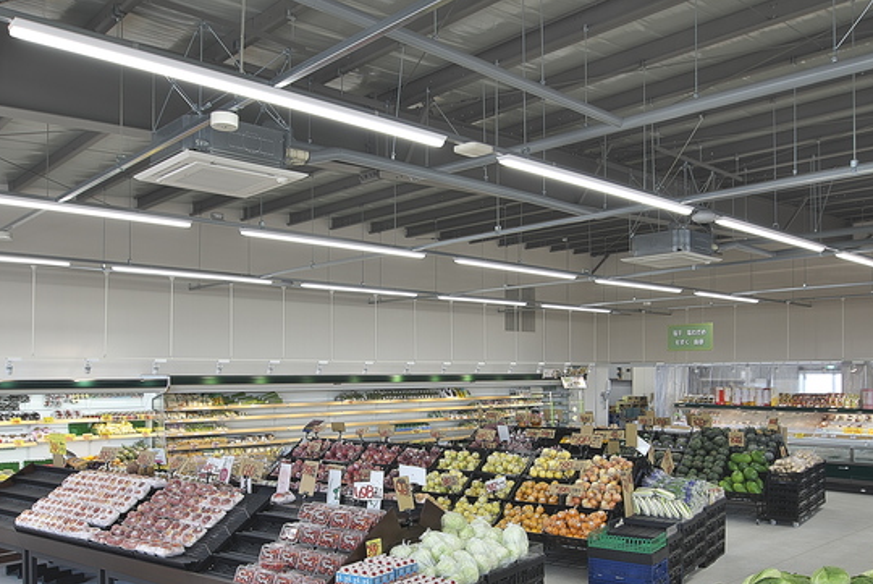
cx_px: 454
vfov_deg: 40.7
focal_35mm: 32
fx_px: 777
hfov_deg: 58.7
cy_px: 383
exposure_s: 1/20
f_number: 8
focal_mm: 24
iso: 200
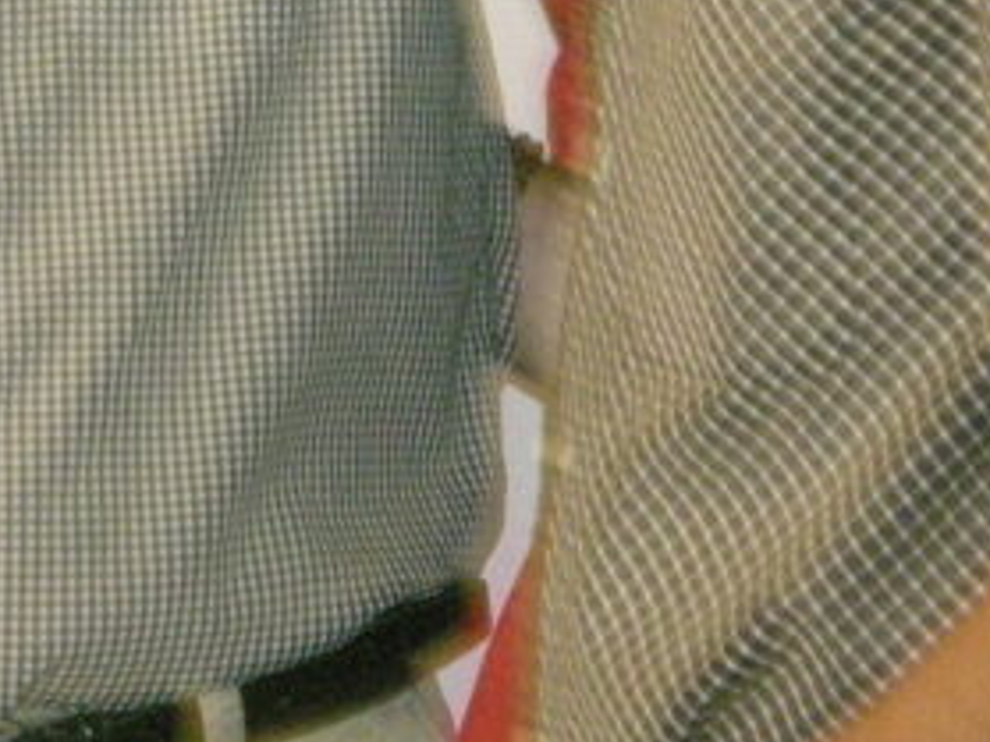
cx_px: 358
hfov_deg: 5.5
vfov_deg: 4.1
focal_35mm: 361
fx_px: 10320
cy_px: -160
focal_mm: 17.3
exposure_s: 1/8
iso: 616
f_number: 5.7
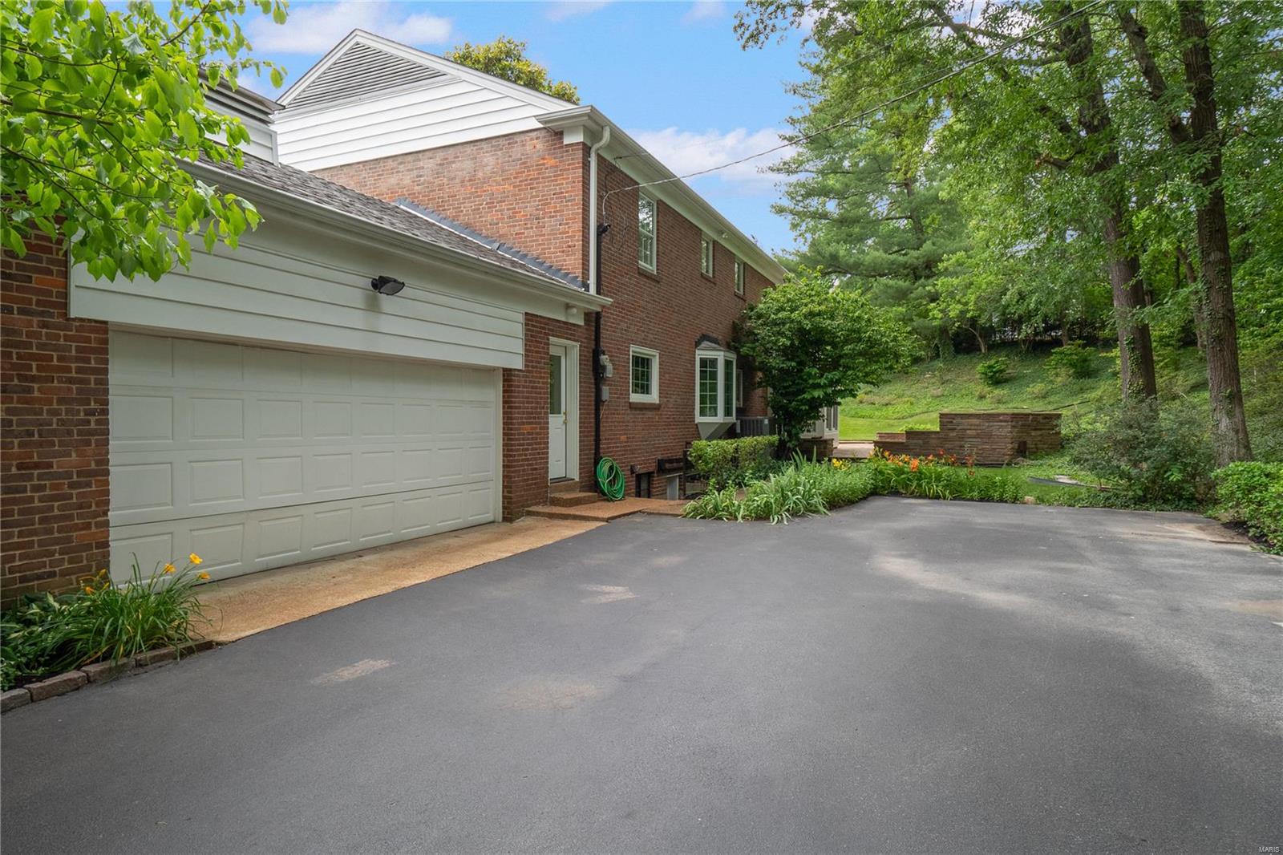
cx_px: 642
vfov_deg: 61.9
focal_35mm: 20
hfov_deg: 84.0
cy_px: 428
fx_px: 713
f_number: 8
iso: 400
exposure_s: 1/125
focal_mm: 10
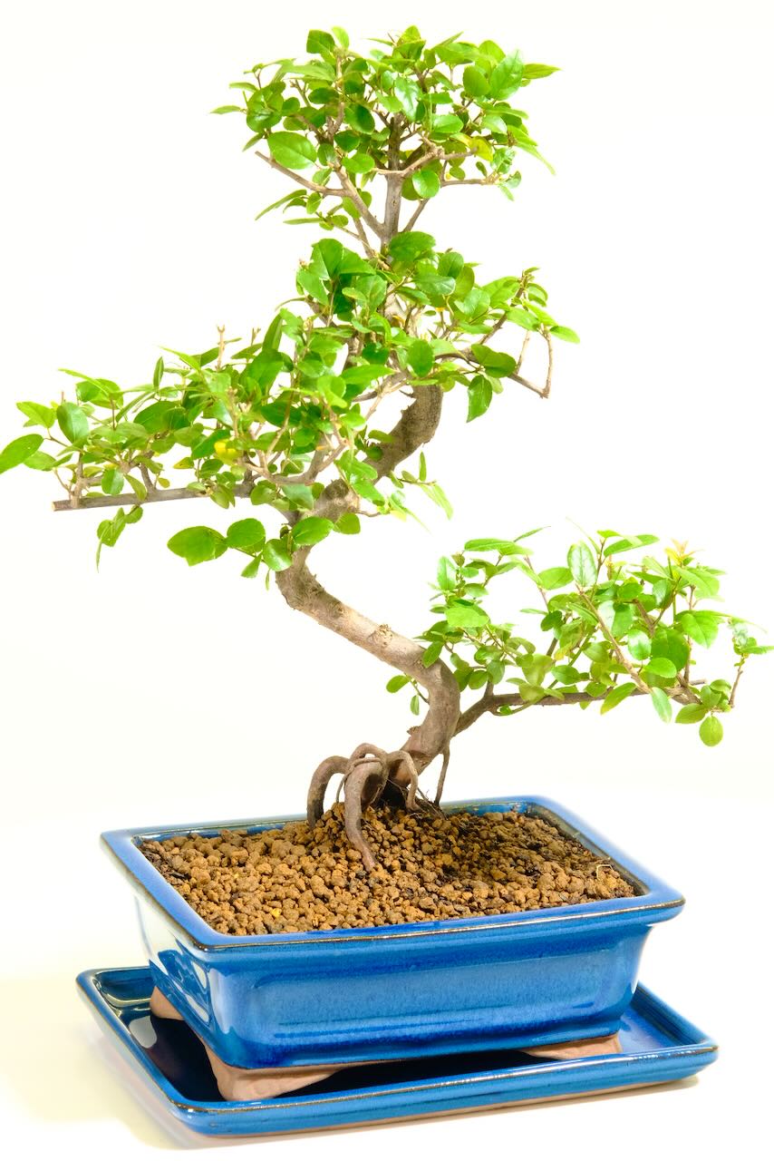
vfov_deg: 18.9
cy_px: 580
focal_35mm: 108
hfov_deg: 12.7
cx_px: 387
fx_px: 3481
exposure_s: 1/30
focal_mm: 72.1
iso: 2500
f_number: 8
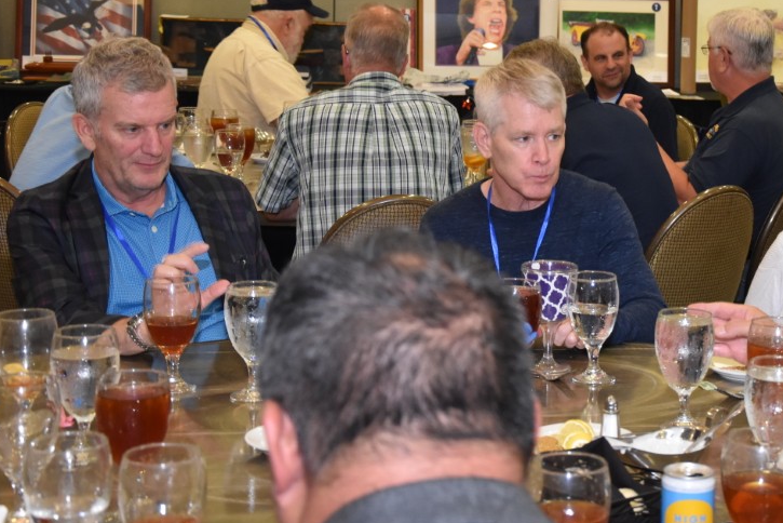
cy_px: 149
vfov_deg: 16.8
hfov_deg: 24.8
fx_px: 1762
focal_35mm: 81
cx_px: 565
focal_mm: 34
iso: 1600
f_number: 4.2
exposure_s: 1/60
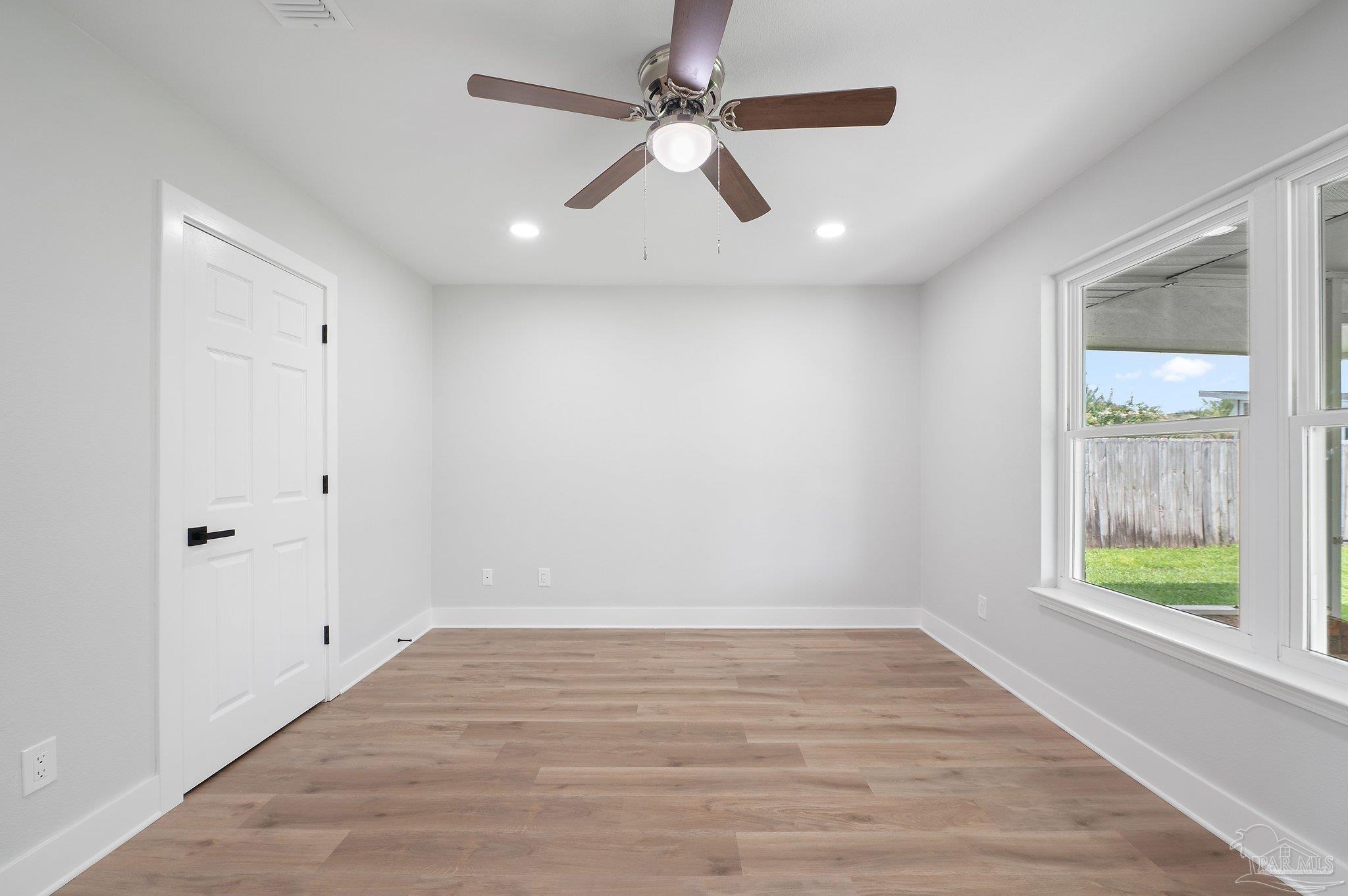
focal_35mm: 14
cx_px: 674
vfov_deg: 81.1
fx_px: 524
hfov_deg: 104.3
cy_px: 448
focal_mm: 14
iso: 400
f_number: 8
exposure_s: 1/6
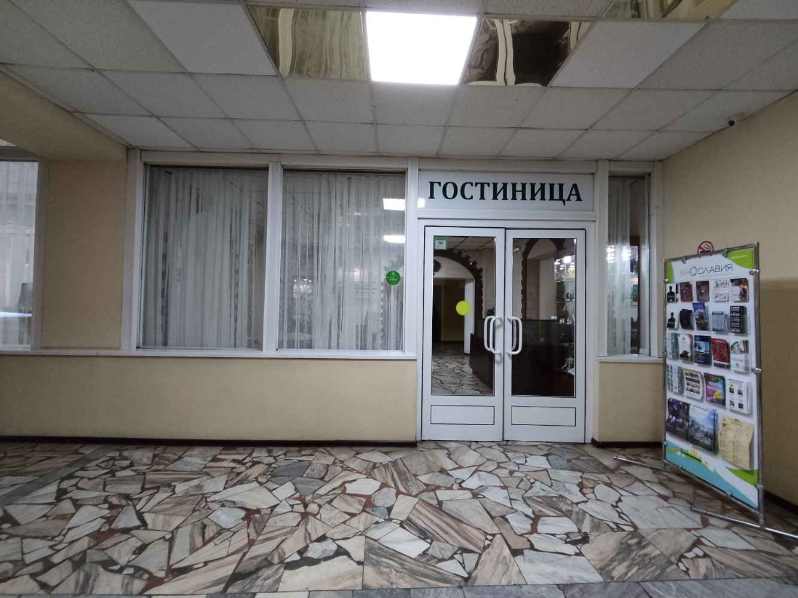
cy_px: 299
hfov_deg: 98.2
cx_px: 399
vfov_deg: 81.8
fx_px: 346
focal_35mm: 15
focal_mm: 1.6
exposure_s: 1/33
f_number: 2.2
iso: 267
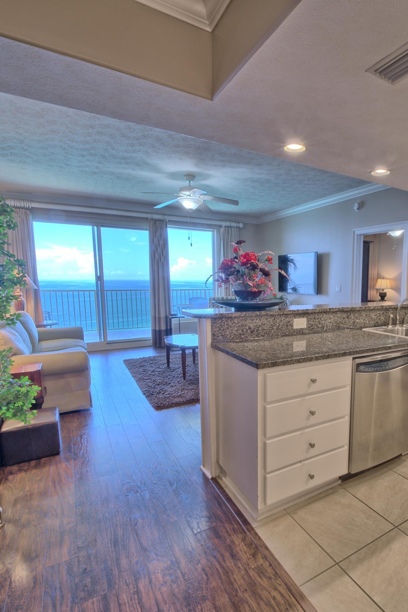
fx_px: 323
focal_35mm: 19
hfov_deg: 61.6
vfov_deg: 86.8
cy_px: 323
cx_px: 297
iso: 400
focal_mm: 12
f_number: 19
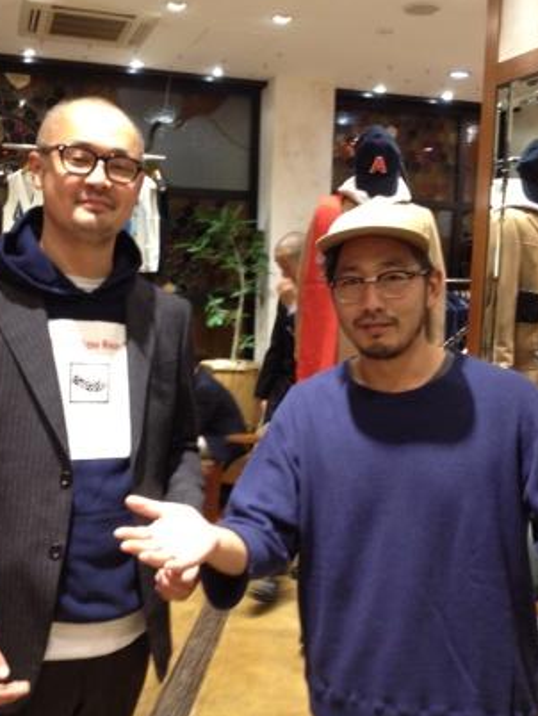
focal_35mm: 39
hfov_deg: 36.8
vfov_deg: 47.8
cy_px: 362
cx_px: 244
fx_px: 807
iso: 200
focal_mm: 4.28
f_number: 2.4
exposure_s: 1/20
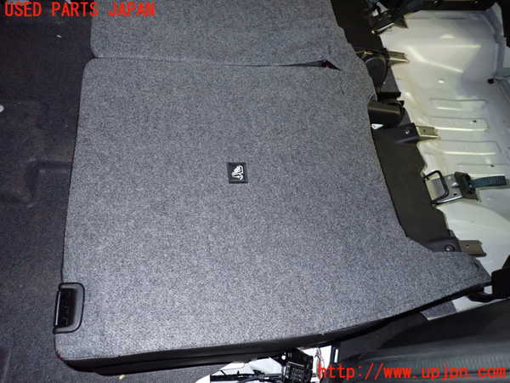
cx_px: 255
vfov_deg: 54.9
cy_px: 192
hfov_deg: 69.4
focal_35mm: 25
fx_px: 368
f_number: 5.6
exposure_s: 1/30
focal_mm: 4.5
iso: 800
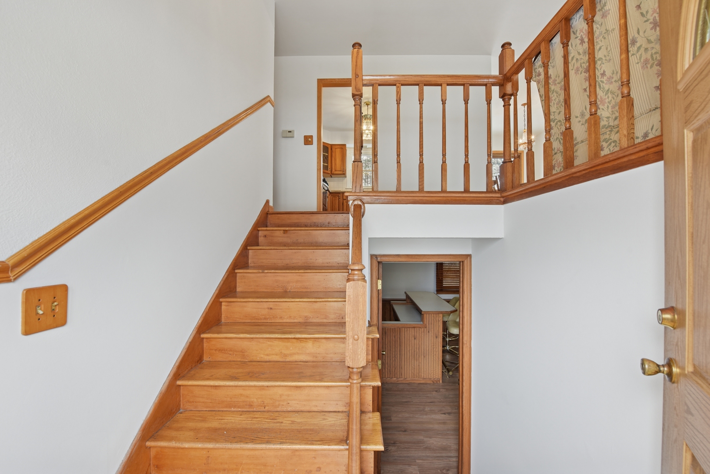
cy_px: 237
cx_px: 355
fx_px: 276
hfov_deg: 104.2
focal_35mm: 14
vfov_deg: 81.3
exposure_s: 1/30
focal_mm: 14
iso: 400
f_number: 8
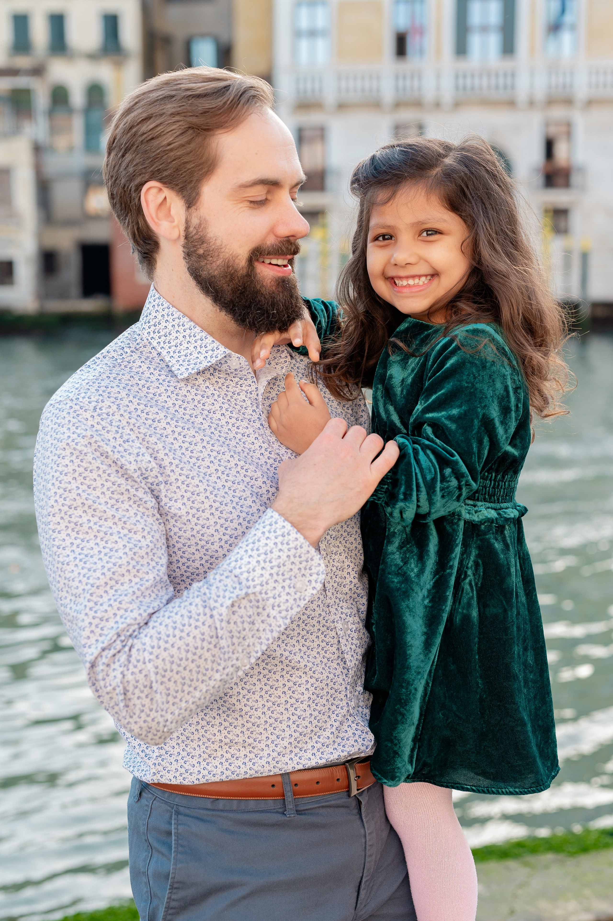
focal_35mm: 50
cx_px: 306
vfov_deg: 39.6
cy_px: 460
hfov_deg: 27.0
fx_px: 1279
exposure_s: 1/400
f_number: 3.5
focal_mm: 50
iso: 250
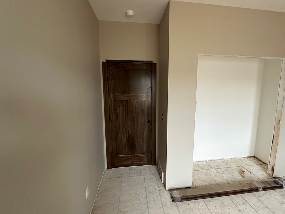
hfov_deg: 90.8
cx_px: 154
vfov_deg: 74.7
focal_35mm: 17
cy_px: 104
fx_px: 140
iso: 320
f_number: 2.2
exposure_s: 1/88
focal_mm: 2.22
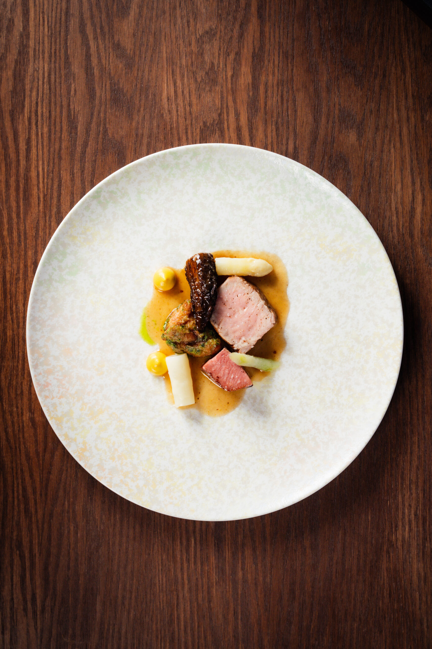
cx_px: 216
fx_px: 1026
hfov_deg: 23.8
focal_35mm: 57
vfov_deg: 35.1
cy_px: 324
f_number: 5
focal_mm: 57
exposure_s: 1/100
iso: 1000
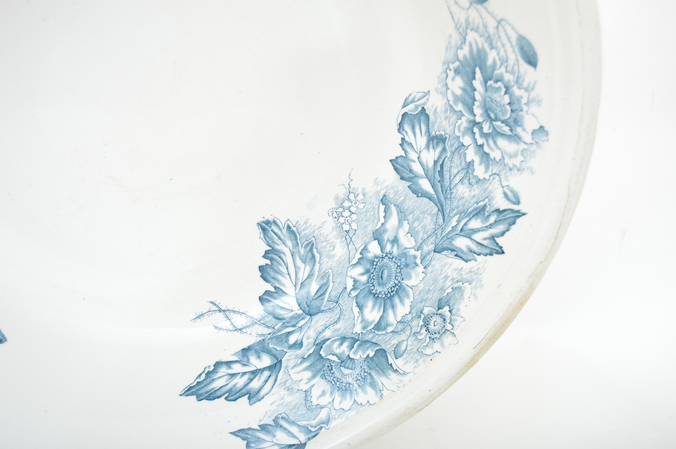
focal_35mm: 36
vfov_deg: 36.8
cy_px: 224
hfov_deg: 53.2
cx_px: 338
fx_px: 675
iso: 200
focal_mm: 24
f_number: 5
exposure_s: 1/200
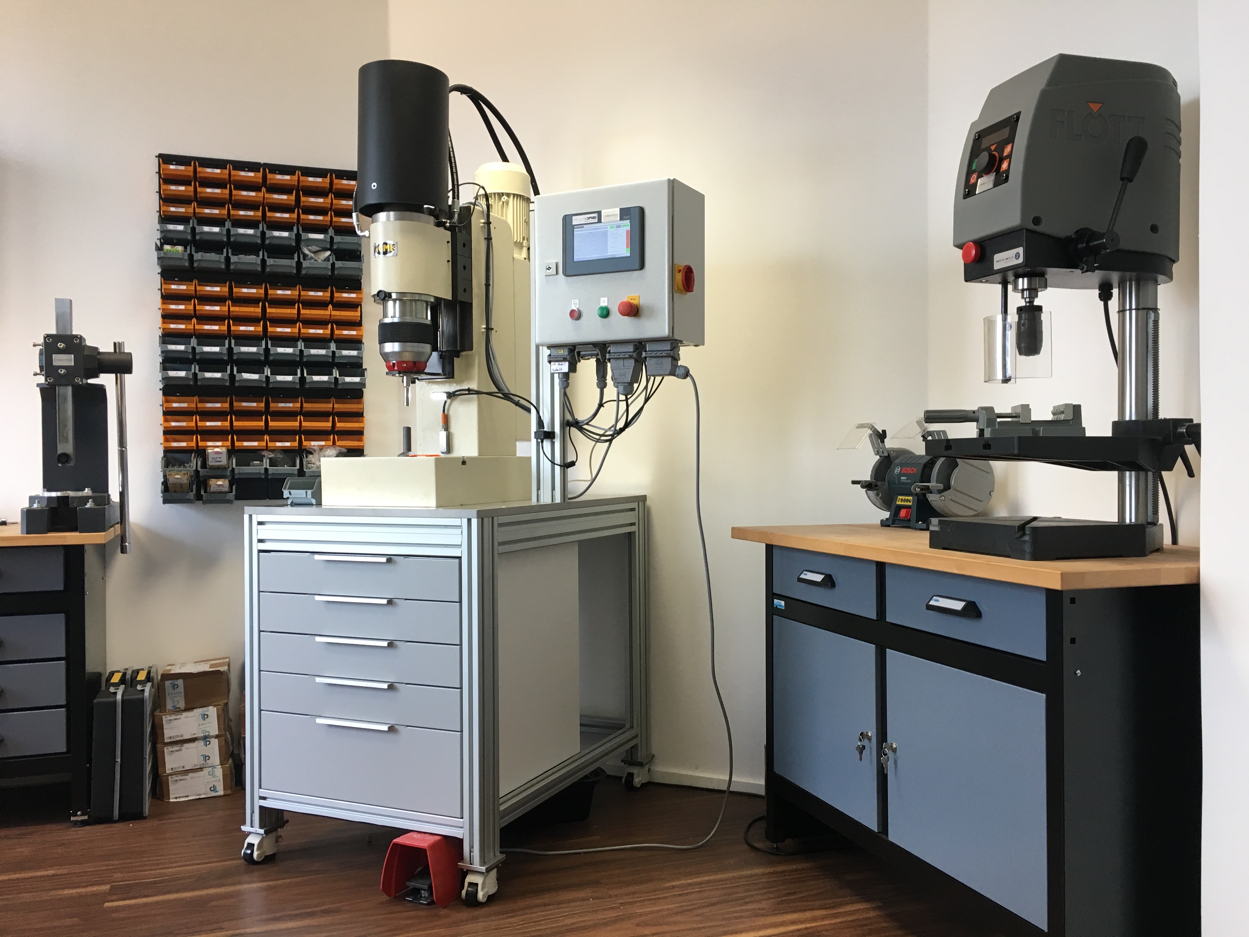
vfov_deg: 48.2
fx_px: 1046
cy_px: 468
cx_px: 624
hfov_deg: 61.7
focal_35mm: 29
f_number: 2.2
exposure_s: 1/33
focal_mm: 4.15
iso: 50
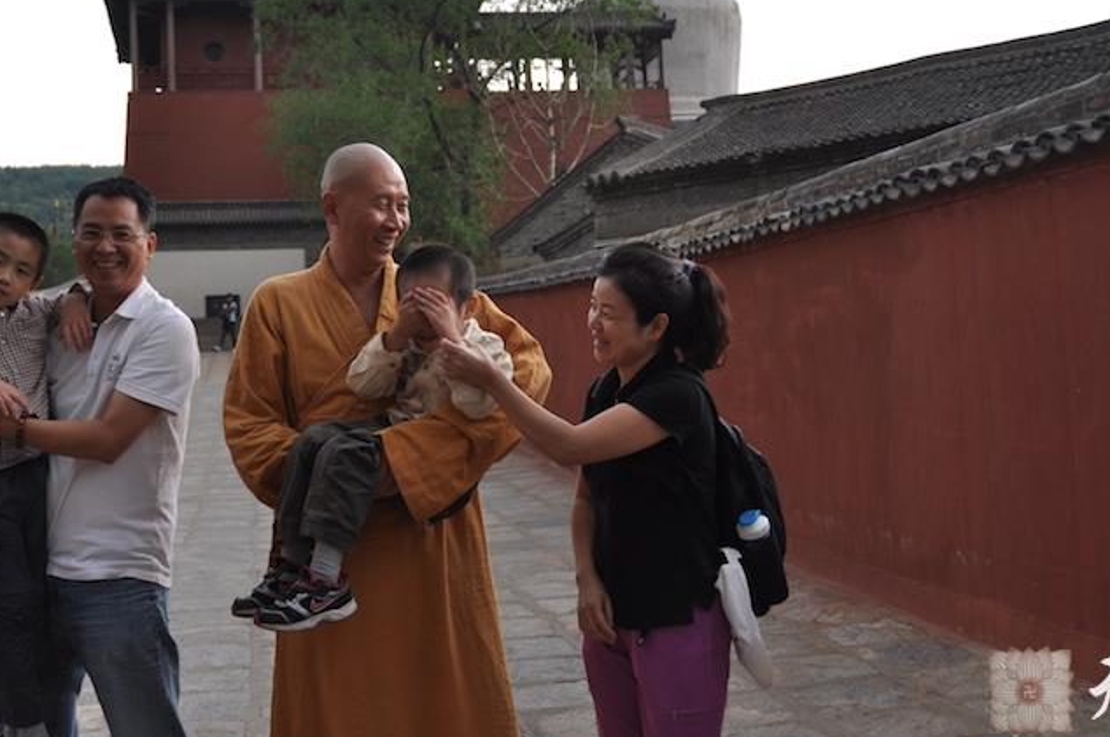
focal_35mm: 47
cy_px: 250
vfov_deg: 28.4
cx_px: 456
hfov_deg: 41.8
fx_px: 1447
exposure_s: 1/40
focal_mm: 22
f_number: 3.8
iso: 100
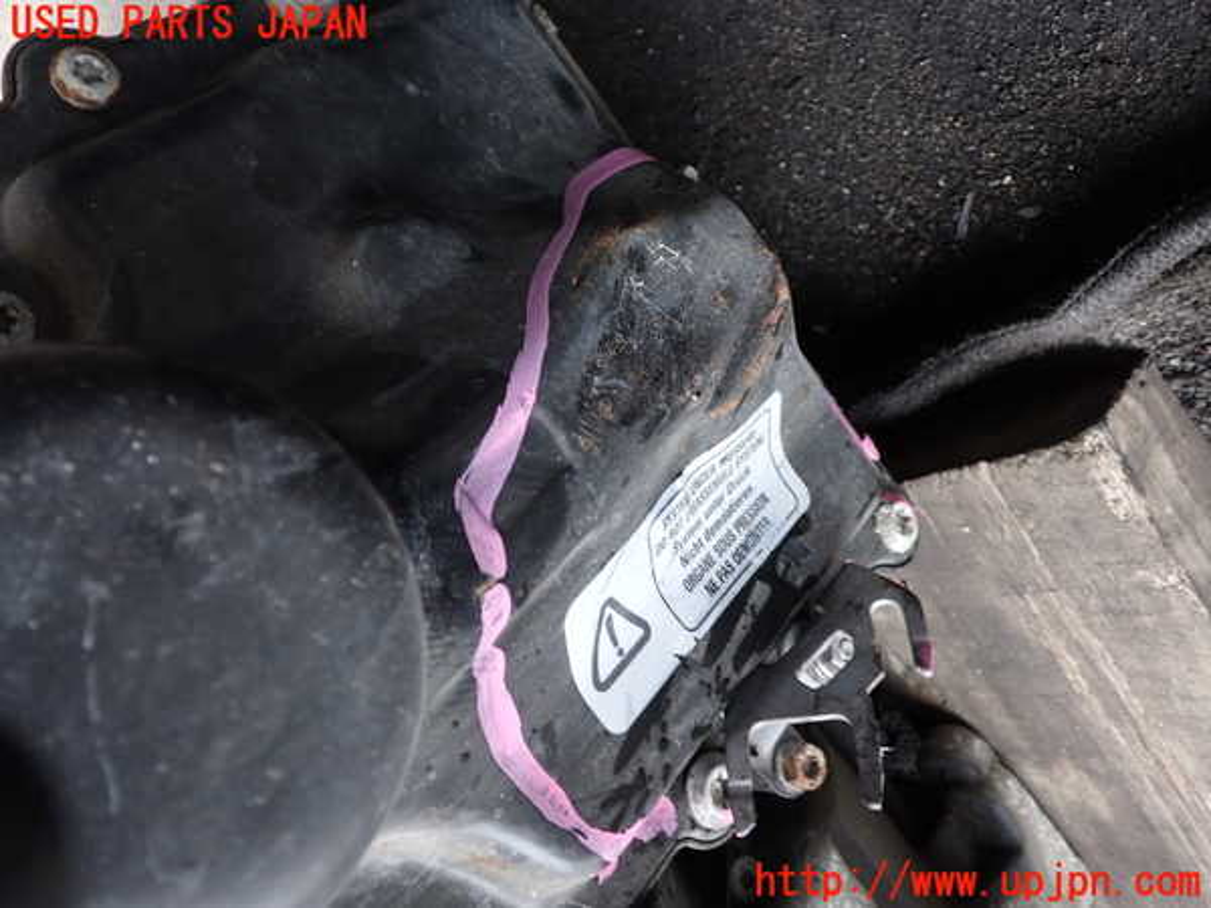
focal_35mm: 30
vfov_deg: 46.8
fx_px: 1050
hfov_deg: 60.0
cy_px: 454
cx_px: 606
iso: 200
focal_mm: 5.4
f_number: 2.3
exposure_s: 1/50
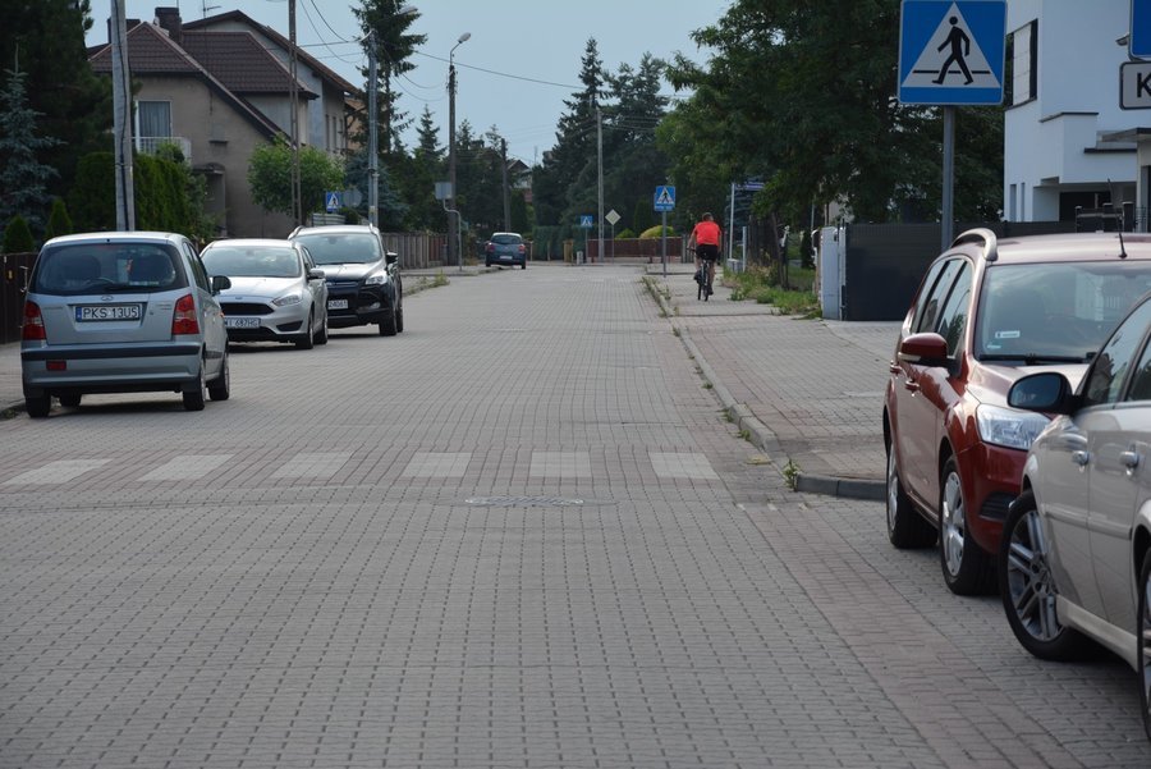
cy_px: 384
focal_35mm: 135
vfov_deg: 10.2
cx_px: 576
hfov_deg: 15.2
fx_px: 4318
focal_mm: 90
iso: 200
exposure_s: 1/200
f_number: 7.1
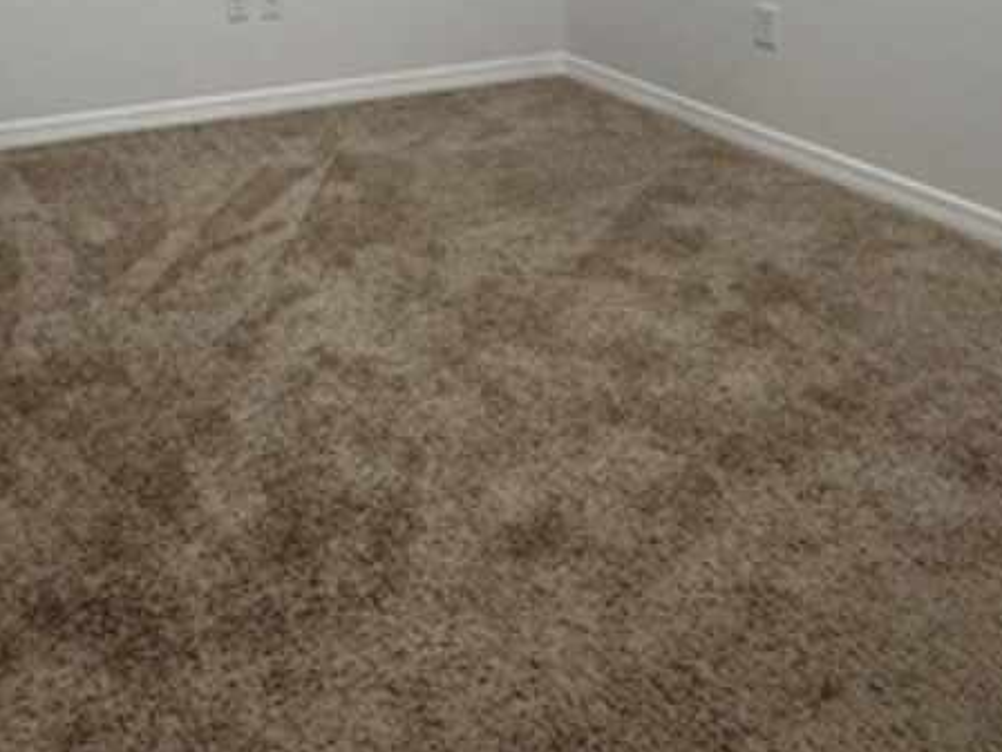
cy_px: -154
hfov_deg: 45.2
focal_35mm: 40
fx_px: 1158
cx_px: 248
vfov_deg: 30.4
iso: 100
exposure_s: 1/120
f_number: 2.2
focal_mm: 2.22
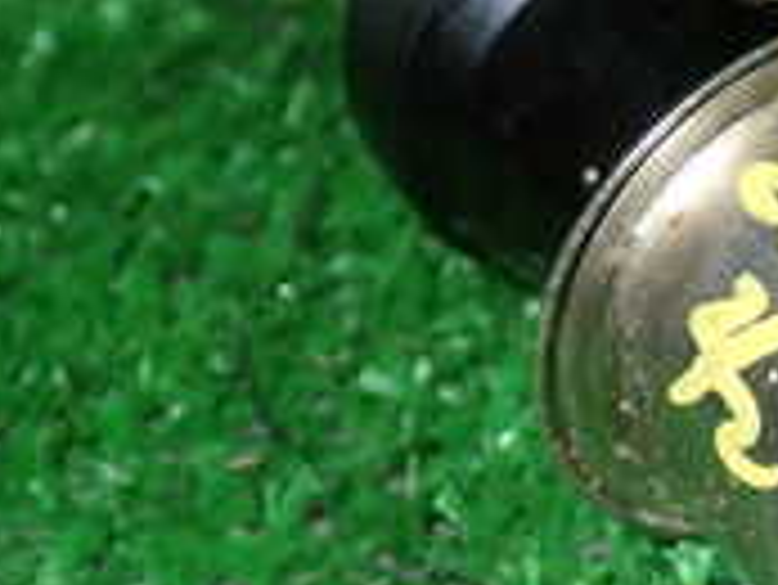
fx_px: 3194
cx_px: 1169
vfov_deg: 10.5
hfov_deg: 13.1
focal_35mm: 142
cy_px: 216
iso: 200
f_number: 8
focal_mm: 7.31
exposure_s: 1/40
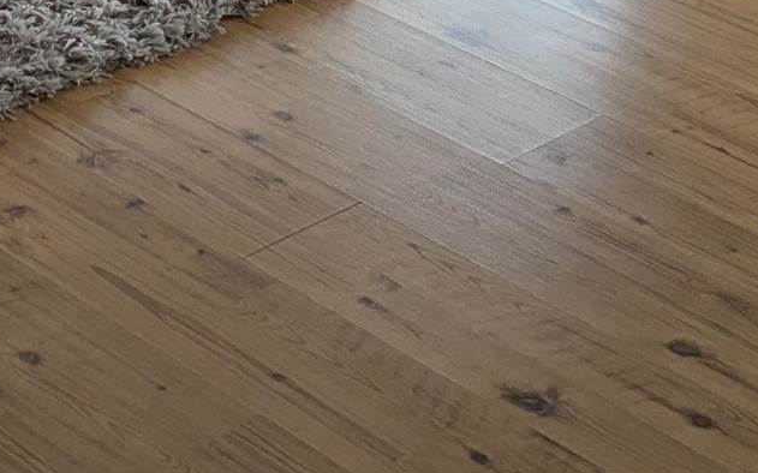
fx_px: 2664
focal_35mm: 129
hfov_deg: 15.9
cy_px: -457
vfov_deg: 9.5
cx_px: 36
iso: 93
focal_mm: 5.43
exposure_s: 1/120
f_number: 1.89
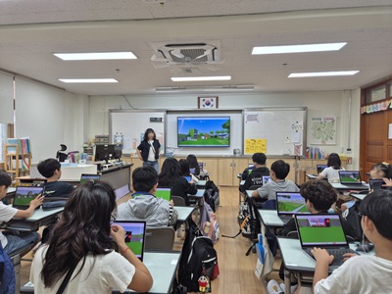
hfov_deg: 73.9
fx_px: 260
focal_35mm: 23
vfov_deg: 58.9
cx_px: 196
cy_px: 147
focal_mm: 5.4
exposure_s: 1/120
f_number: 1.8
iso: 40
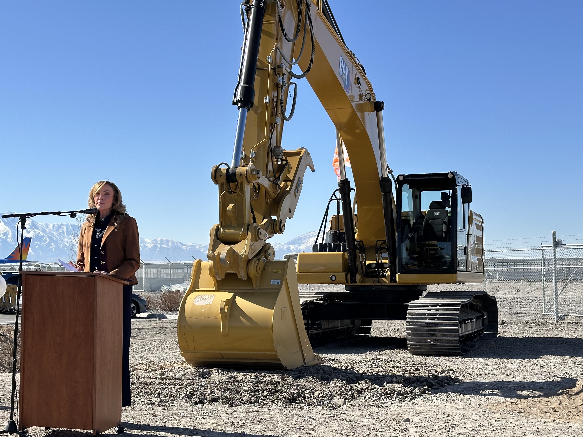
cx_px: 273
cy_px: 244
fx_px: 926
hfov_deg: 34.9
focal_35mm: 55
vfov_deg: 26.5
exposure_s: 1/4184
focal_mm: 6.86
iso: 64
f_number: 1.78
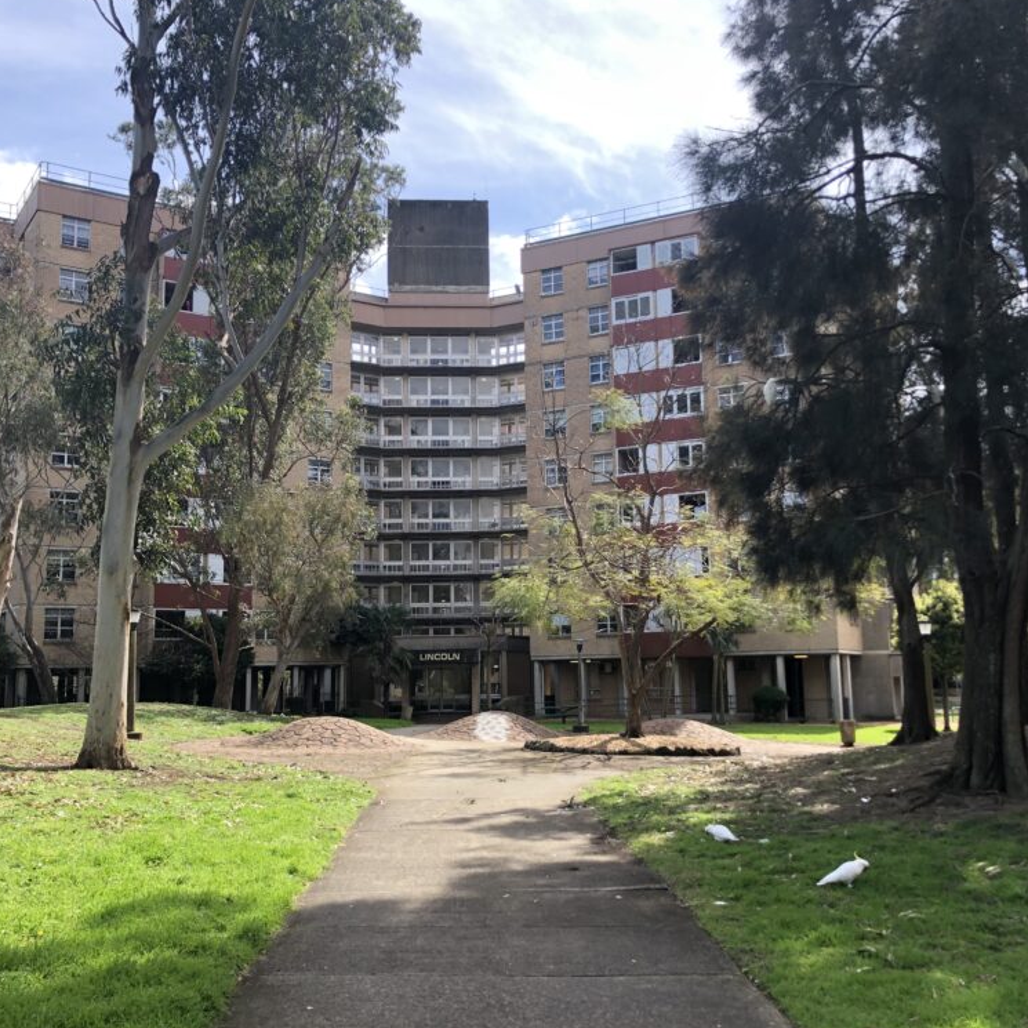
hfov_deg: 48.4
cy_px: 511
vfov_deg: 48.5
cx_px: 523
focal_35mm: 34
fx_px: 1142
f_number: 1.8
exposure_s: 1/436
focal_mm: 4
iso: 20
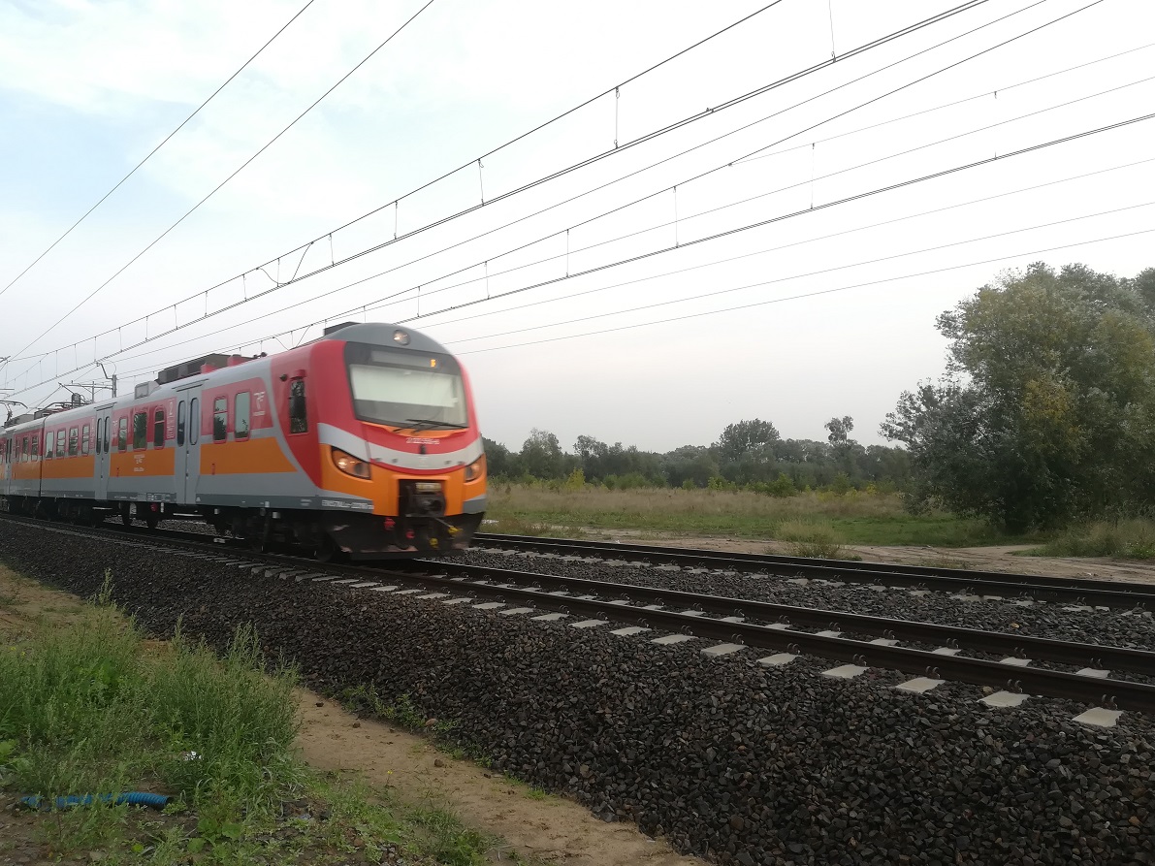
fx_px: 867
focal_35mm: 26
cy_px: 433
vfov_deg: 53.1
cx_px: 578
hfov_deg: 67.3
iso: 50
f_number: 2.2
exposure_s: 1/212
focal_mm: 3.83
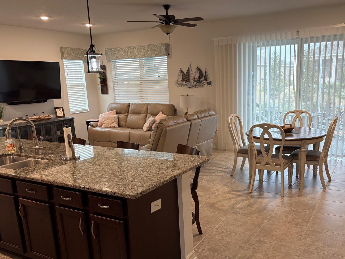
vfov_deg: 44.0
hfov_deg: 56.5
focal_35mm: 32
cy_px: 154
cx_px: 203
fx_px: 319
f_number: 1.6
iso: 80
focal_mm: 5.96
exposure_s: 1/60
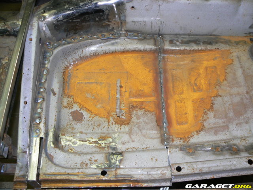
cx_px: 126
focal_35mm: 36
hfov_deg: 51.4
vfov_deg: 39.7
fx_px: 263
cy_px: 95
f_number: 2.8
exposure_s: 1/30
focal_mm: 6
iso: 100
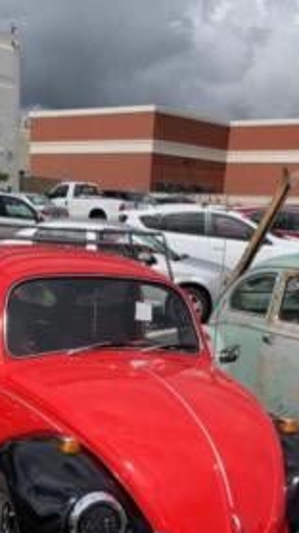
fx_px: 720
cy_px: 475
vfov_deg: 38.0
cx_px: 95
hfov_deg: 23.3
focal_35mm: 51
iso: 25
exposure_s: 1/3086
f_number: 1.8
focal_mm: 4.25
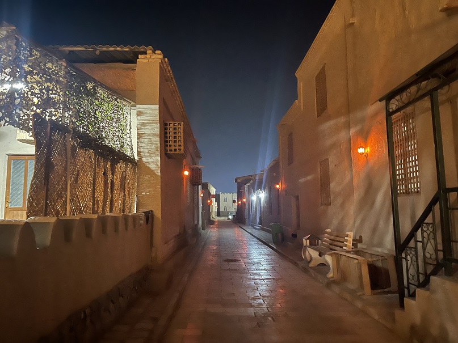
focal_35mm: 26
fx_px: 344
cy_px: 172
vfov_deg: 53.1
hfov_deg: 67.3
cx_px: 229
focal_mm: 5.1
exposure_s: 1/9
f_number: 1.6
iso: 1000
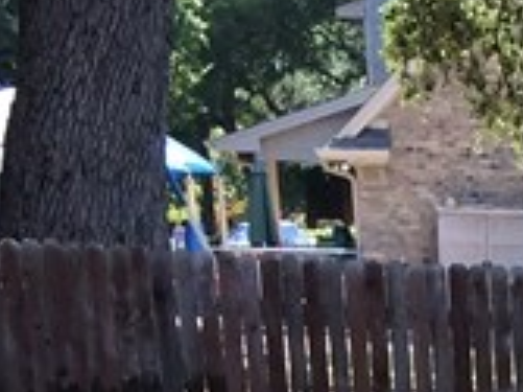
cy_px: 953
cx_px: 1065
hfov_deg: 9.9
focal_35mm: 184
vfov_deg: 7.5
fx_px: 2778
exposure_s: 1/348
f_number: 2.2
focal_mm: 4.12
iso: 32
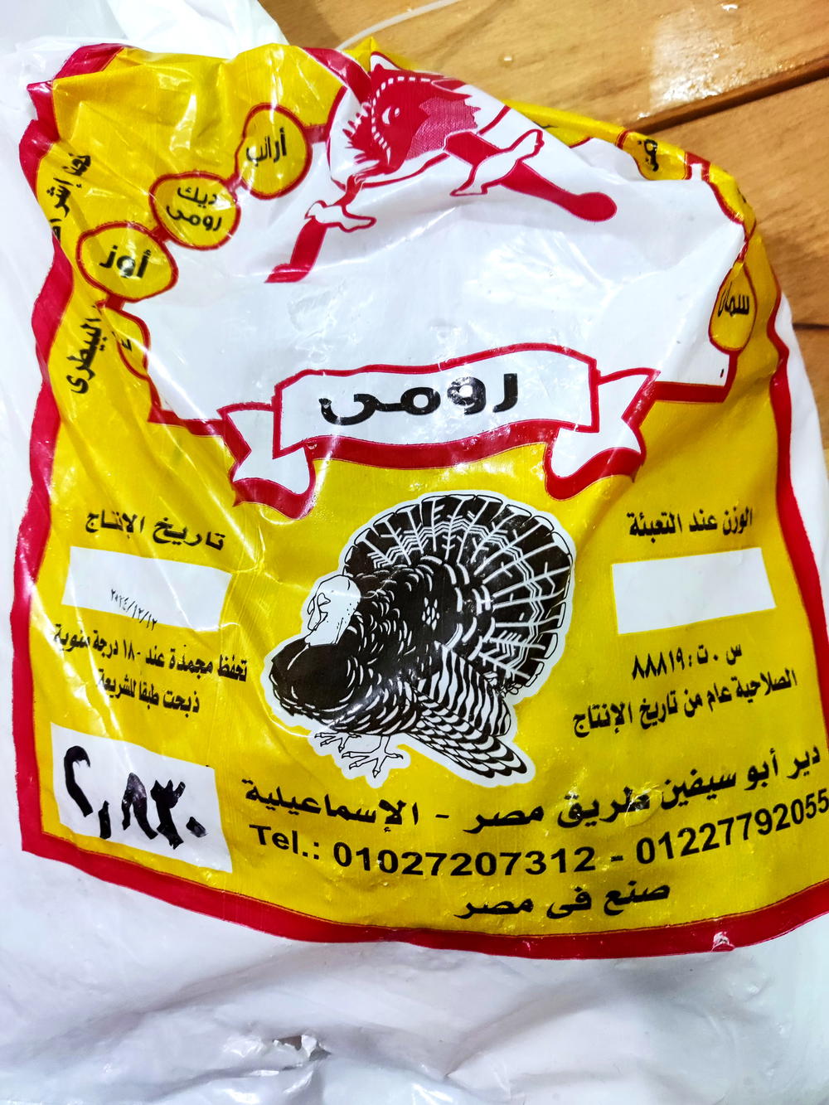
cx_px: 414
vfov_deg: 69.4
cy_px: 552
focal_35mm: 25
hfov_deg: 54.9
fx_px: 798
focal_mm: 4.71
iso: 676
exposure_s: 1/50
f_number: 1.79
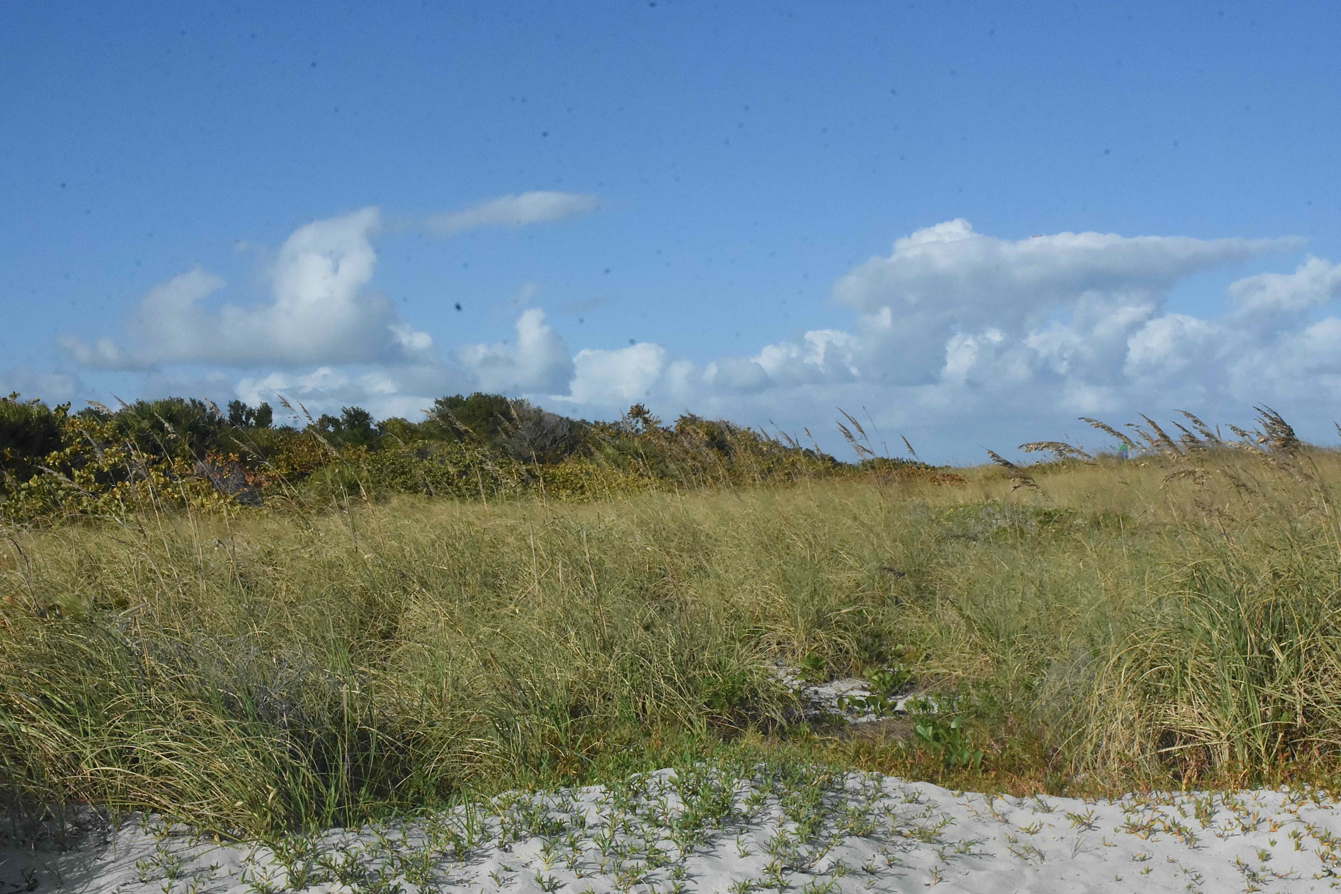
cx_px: 670
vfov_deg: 28.1
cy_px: 447
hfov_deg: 41.1
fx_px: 1788
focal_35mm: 48
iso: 5000
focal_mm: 32
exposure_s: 1/2000
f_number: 25
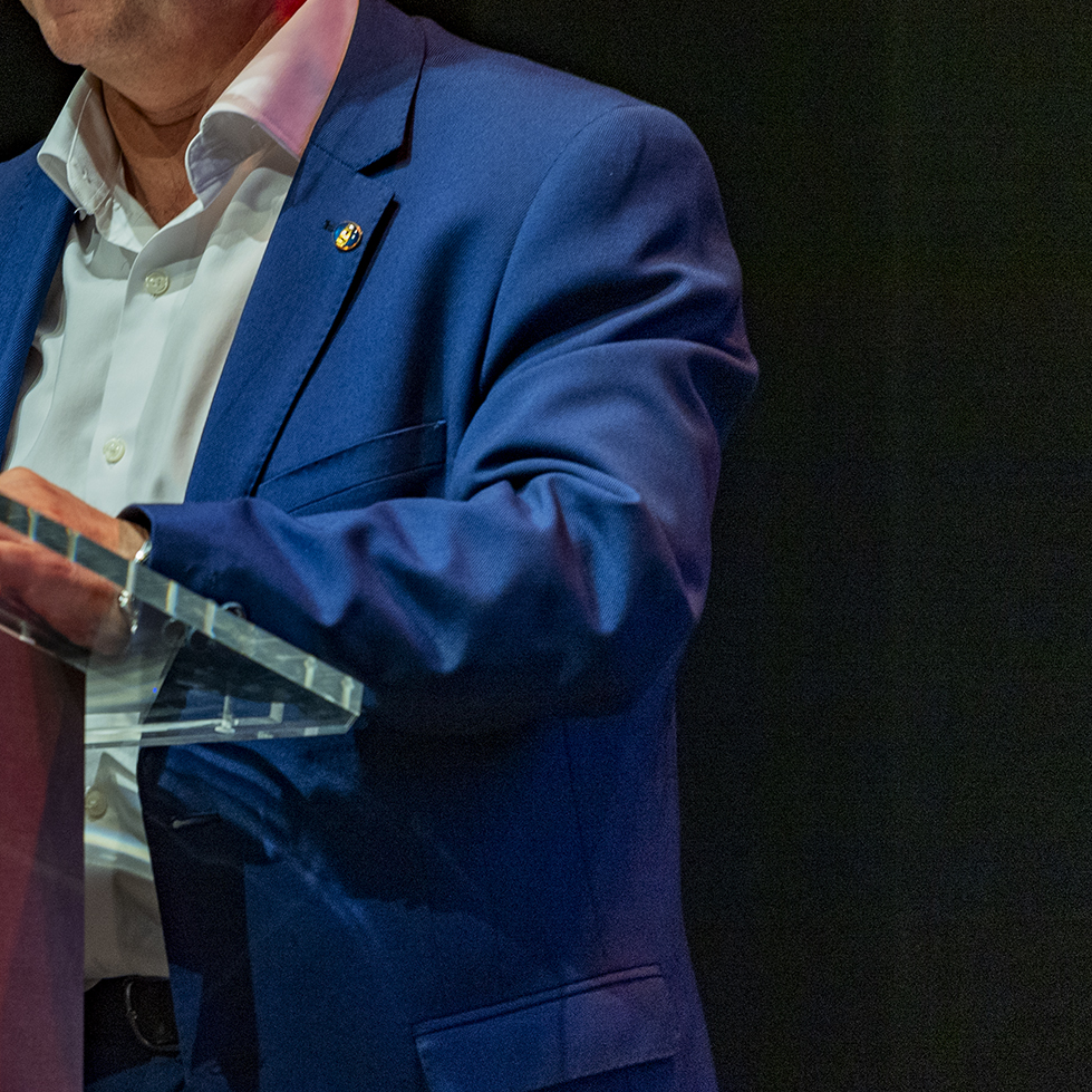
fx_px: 13170
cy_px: 268
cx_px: -2
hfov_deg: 4.7
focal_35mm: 369
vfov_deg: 4.7
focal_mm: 180
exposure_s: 1/160
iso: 1600
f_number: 4
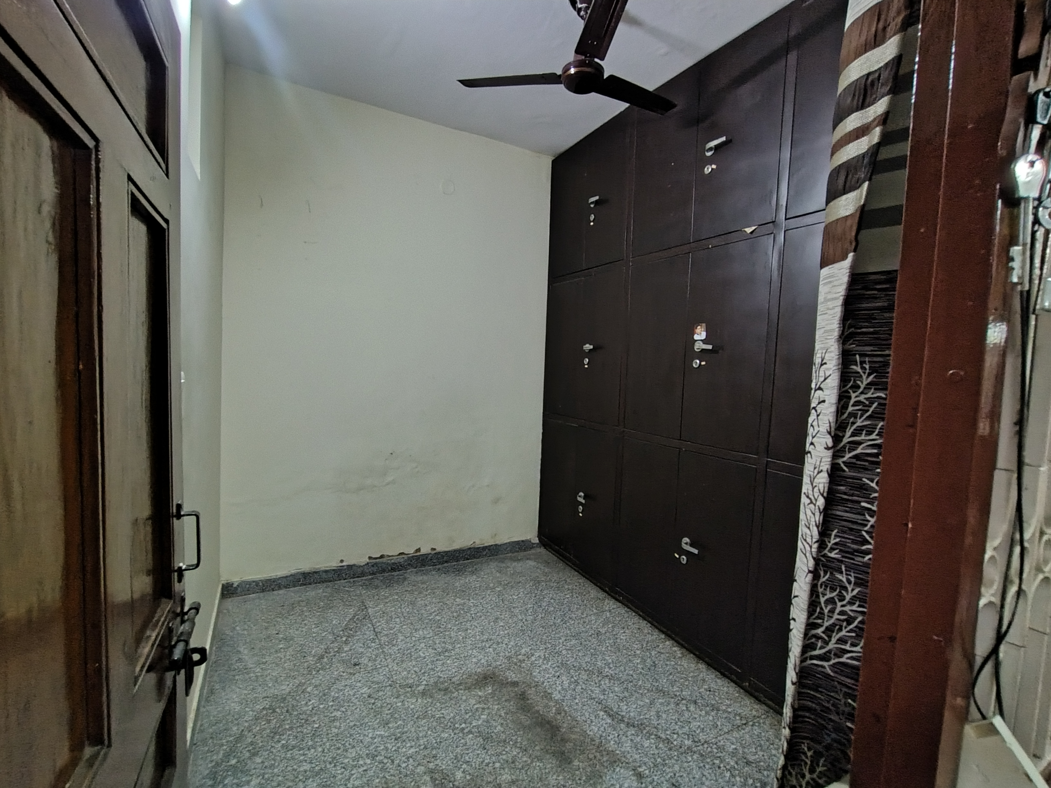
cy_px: 394
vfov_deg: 78.1
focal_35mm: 16
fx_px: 486
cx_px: 526
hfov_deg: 94.5
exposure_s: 1/16.7
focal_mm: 1.66
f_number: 2.2
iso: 1178
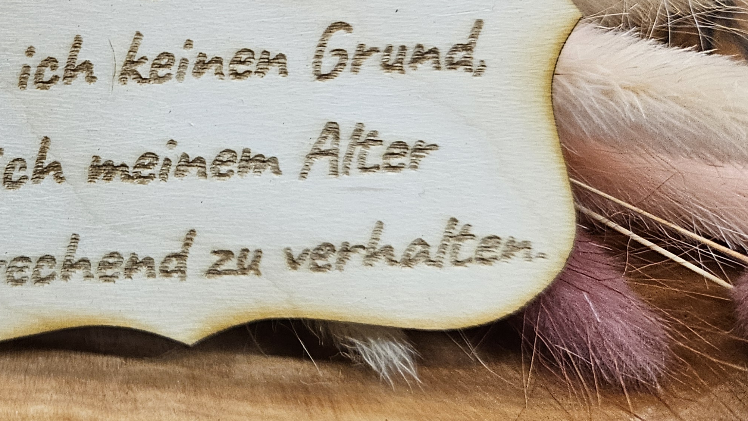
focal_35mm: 50
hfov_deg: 37.6
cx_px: 28
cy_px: 44
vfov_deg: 23.3
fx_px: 992
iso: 320
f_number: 1.8
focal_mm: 5.4
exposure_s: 1/100
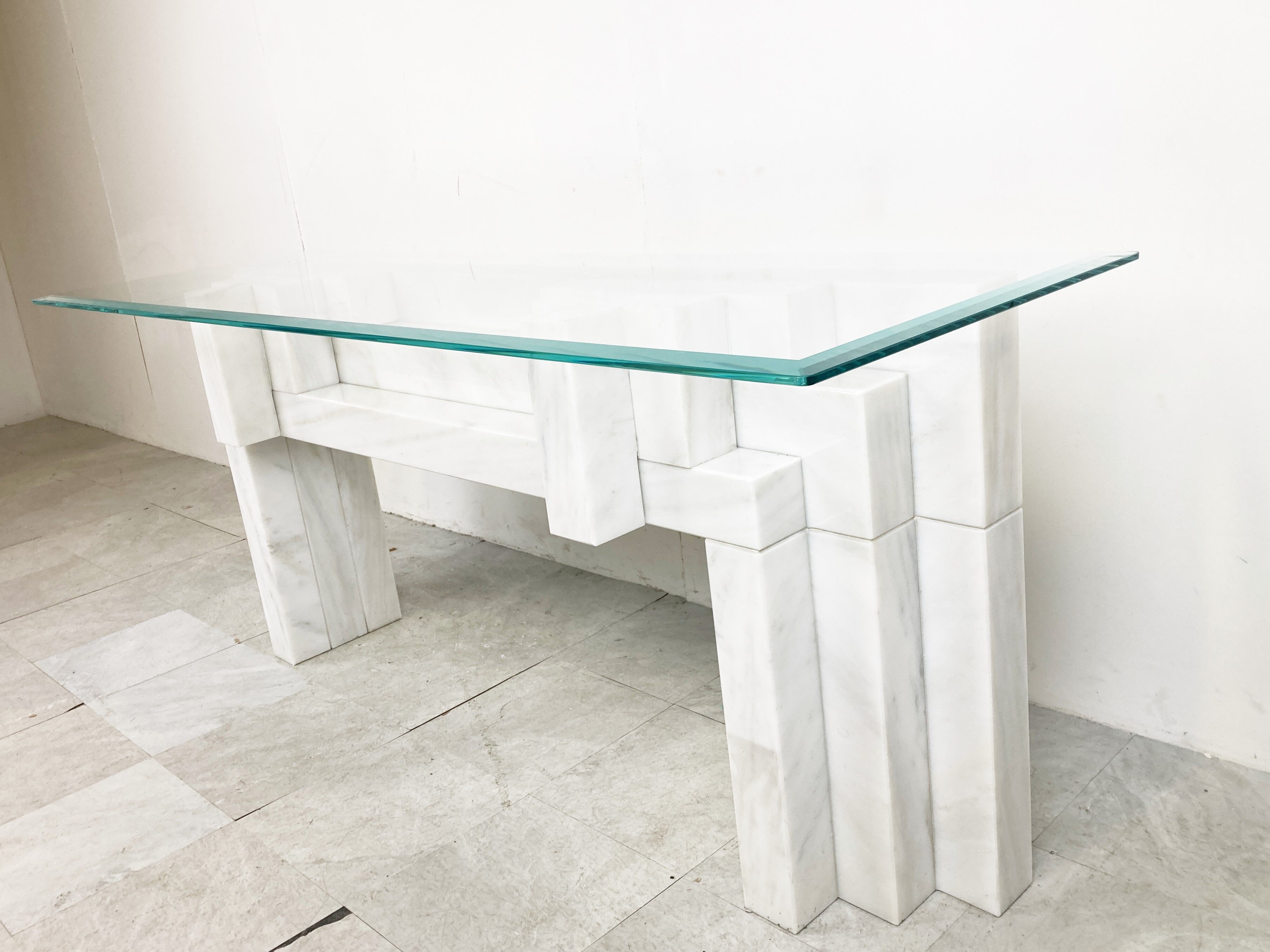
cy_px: 476
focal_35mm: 28
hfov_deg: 63.4
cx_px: 635
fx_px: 1027
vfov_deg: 49.7
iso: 25
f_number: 1.8
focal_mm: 3.99
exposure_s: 1/100
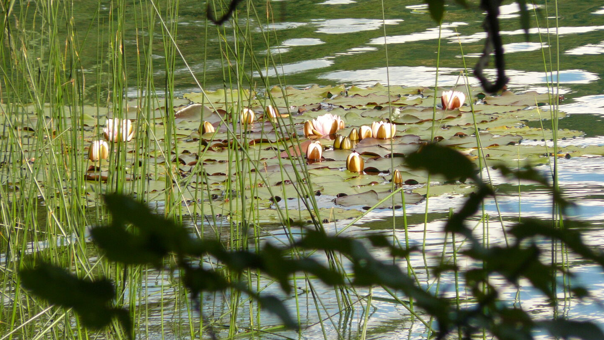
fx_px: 6758
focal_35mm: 422
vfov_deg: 2.9
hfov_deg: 5.1
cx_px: 302
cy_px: 144
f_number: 5
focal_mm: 64.3
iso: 100
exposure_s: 1/250
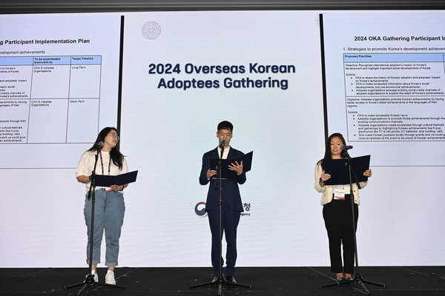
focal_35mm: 34
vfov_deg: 38.9
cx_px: 222
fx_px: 420
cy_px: 148
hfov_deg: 55.8
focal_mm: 34
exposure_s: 1/125
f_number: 4.8
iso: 400
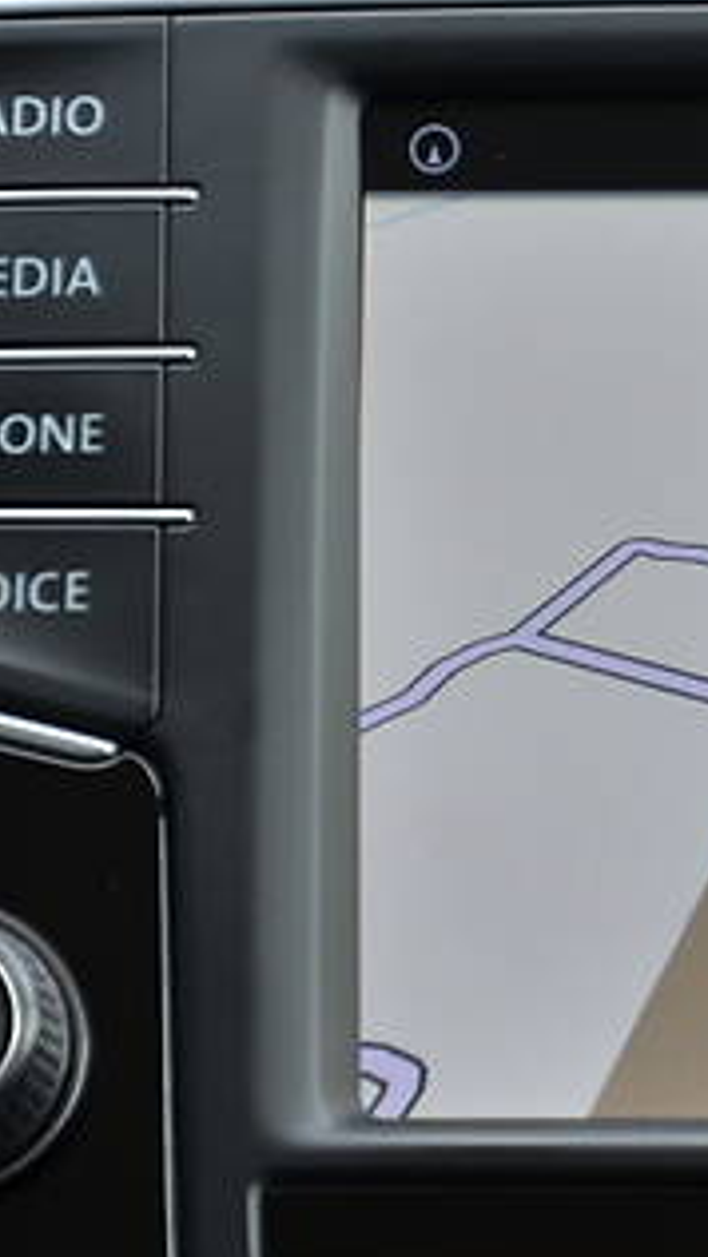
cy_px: 354
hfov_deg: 2.9
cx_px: 1142
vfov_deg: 5.2
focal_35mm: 417
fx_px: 13913
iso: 250
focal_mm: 105
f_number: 5.6
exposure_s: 1/125
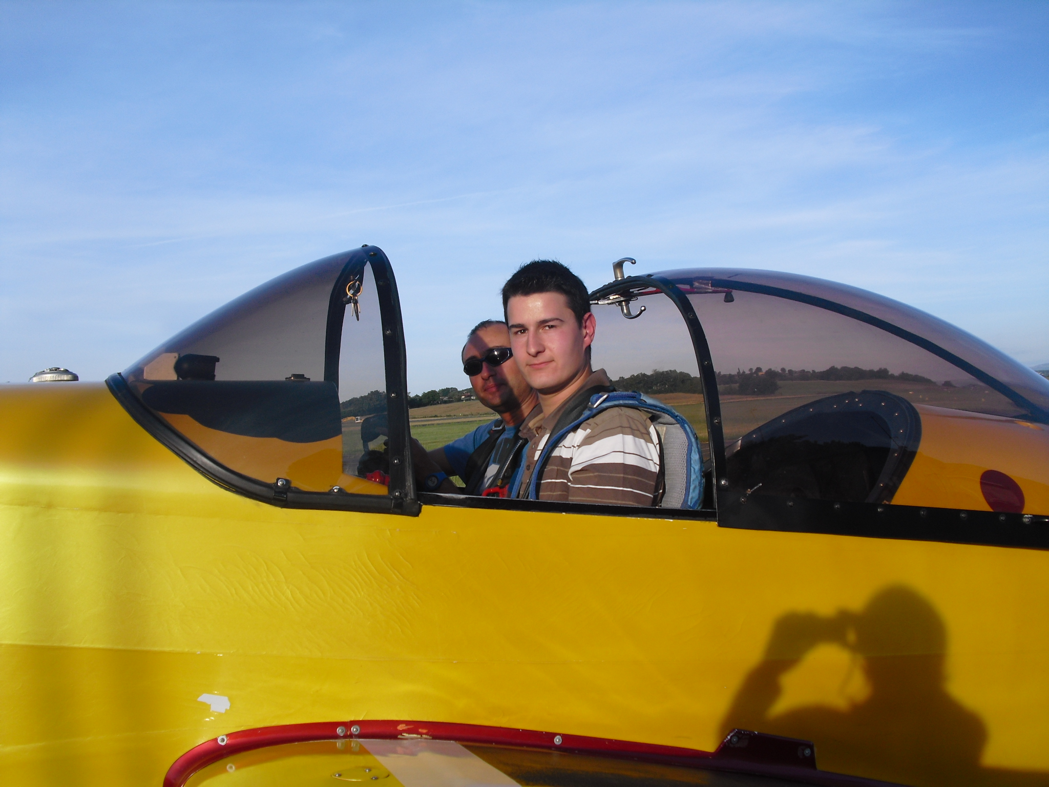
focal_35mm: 36
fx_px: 1091
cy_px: 394
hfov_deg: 51.4
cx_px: 524
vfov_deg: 39.7
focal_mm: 6.3
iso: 64
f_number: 7.8
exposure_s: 1/100
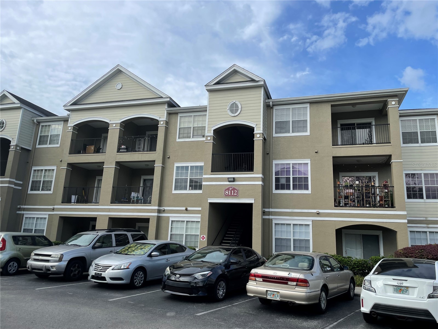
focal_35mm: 26
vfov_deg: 53.1
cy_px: 164
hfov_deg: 67.3
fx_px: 329
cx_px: 219
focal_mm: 4.2
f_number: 1.6
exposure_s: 1/2257
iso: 32
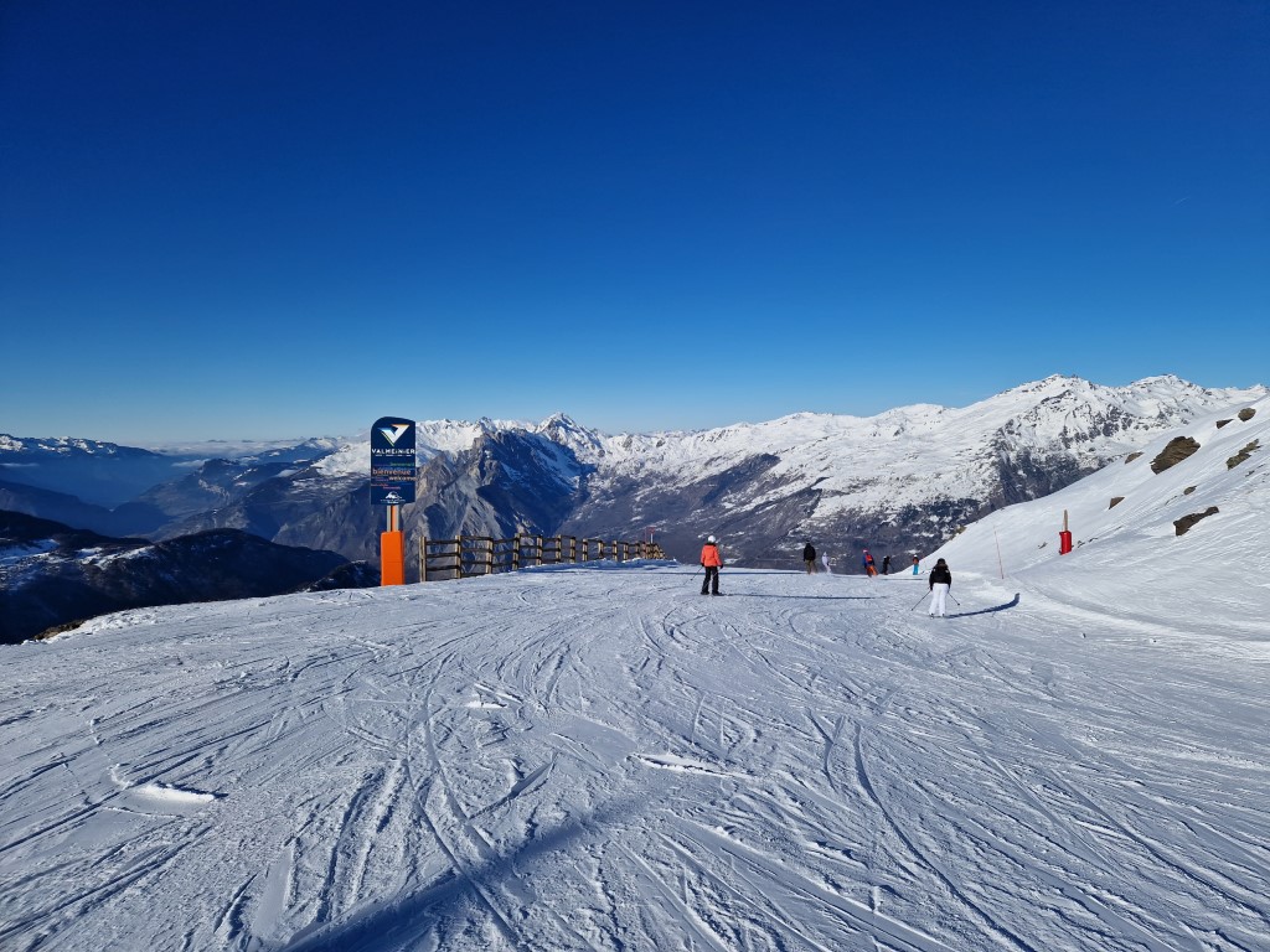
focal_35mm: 23
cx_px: 635
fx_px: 844
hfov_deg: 73.9
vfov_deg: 58.9
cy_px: 476
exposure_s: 1/5088
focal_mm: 5.4
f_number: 1.8
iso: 50
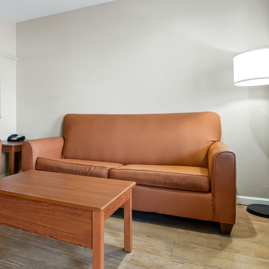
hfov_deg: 62.0
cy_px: 124
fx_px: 211
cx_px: 73
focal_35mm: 24
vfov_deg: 64.9
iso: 100
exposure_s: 1/2
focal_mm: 17
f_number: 5.6
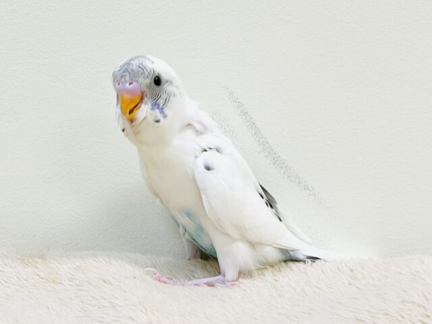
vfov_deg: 28.0
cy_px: 162
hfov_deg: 36.8
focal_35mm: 52
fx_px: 649
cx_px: 216
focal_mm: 6
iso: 64
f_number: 2
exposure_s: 1/99
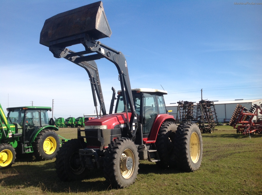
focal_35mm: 35
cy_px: 98
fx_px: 265
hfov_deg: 52.7
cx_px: 131
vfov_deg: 40.6
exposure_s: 1/1681
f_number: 2.4
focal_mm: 4.28
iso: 50
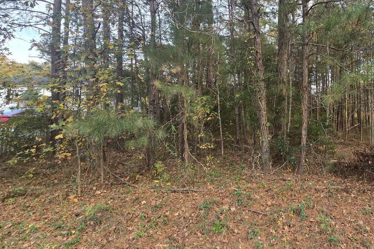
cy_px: 90
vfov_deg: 60.9
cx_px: 270
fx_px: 208
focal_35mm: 20
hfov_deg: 79.0
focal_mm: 2.2
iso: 50
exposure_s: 1/151
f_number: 2.2
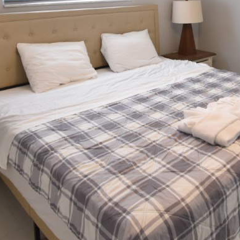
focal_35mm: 38
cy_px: 32
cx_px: 178
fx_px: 298
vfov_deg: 41.1
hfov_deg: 42.6
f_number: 3.5
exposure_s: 1/45
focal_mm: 10
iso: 800
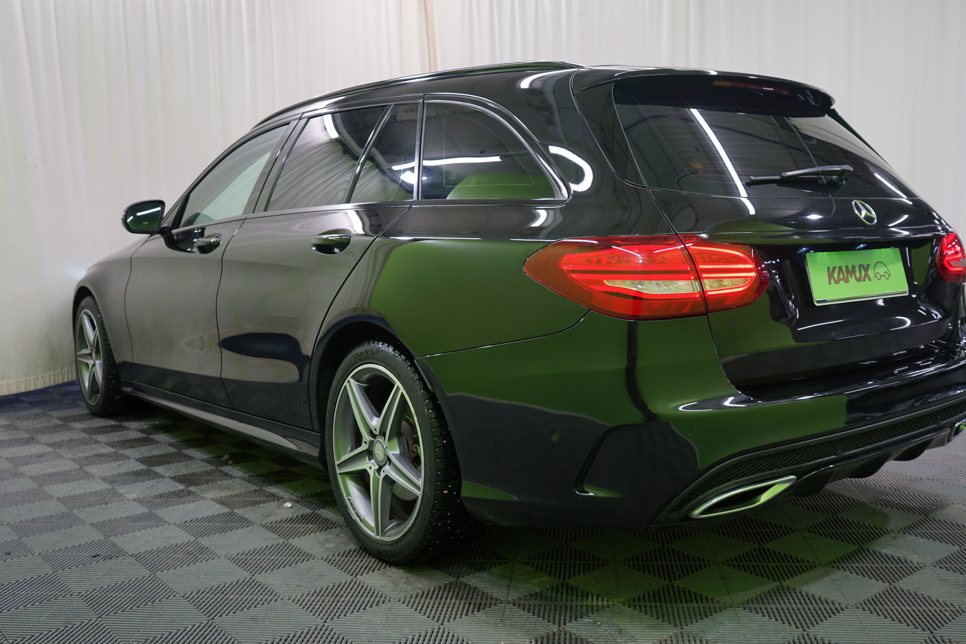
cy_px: 312
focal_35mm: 33
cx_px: 519
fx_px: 885
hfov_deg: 57.2
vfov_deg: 40.0
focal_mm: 30
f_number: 5
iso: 200
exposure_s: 1/40
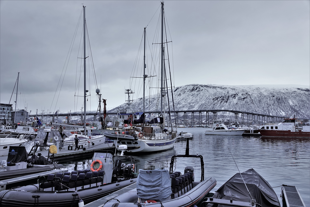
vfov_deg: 43.6
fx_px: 258
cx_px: 155
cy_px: 104
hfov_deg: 61.9
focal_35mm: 30
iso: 100
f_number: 3.5
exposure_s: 1/40
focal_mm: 11.03
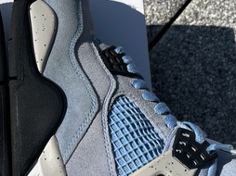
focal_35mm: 70
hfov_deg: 26.9
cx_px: 29
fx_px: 477
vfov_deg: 20.8
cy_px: 127
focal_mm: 4.2
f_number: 1.6
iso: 32
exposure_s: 1/7299
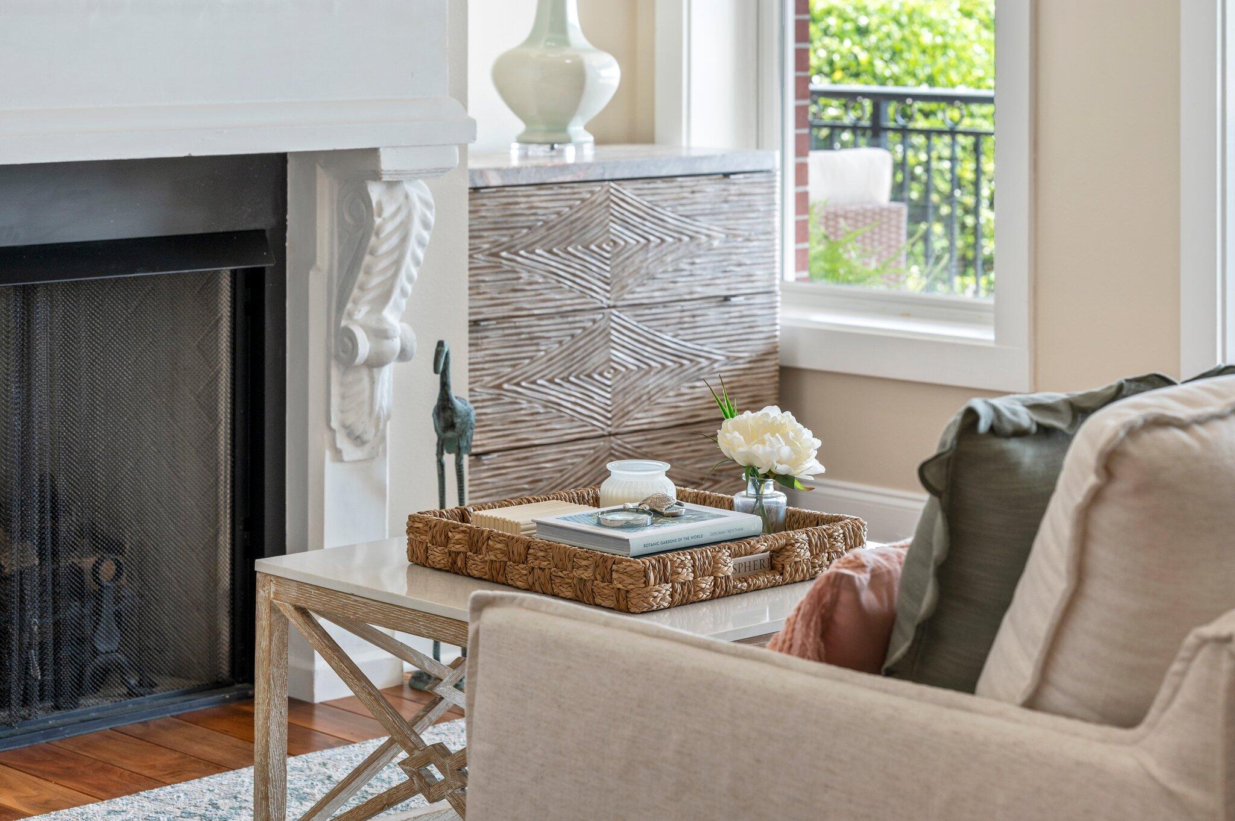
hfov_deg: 23.9
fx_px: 2914
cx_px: 618
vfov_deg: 16.0
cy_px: 410
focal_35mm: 85
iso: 320
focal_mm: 85
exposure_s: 1/60
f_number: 6.3
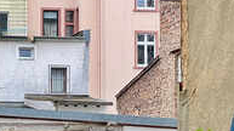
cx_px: 91
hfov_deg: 9.7
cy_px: 195
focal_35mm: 222
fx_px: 1376
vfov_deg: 5.4
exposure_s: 1/127
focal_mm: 9
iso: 25
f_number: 2.8
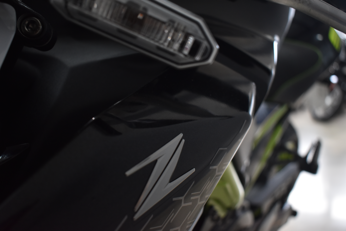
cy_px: 116
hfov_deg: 51.3
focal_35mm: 38
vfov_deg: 35.5
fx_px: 360
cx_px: 173
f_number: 4
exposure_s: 1/60
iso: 800
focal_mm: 25
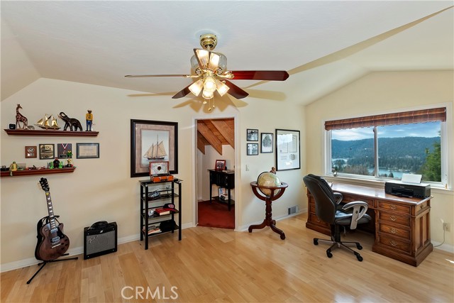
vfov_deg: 77.4
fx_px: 189
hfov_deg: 100.4
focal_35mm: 15
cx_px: 227
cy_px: 152
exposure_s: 1/30
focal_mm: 10
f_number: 8
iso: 360
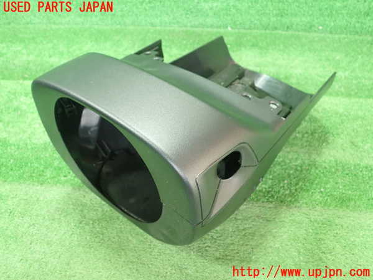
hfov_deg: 60.0
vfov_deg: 46.8
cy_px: 140
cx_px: 186
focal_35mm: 30
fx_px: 323
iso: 800
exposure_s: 1/125
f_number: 2.3
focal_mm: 5.5
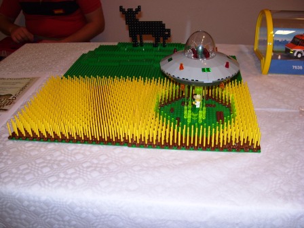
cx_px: 152
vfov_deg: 39.7
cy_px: 114
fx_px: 316
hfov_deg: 51.4
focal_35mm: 36
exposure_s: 1/60
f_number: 2.7
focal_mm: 6
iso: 80
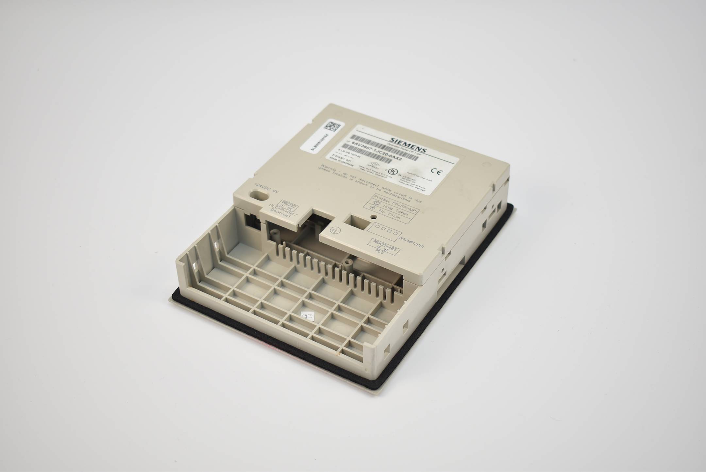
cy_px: 236
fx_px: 1060
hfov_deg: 36.8
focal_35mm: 54
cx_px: 353
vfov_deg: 25.1
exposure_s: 1/60
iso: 180
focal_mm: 36
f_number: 4.8
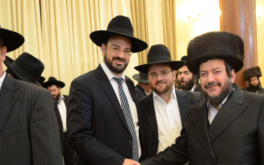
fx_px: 281
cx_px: 144
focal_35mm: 39
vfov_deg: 32.6
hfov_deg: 50.3
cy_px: 101
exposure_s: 1/60
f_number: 2.8
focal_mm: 22
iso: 2000
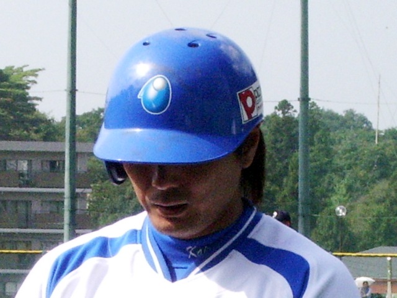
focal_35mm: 107
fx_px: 1227
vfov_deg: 13.8
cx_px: 198
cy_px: 149
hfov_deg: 18.4
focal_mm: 17.4
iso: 400
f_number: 7.7
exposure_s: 1/640
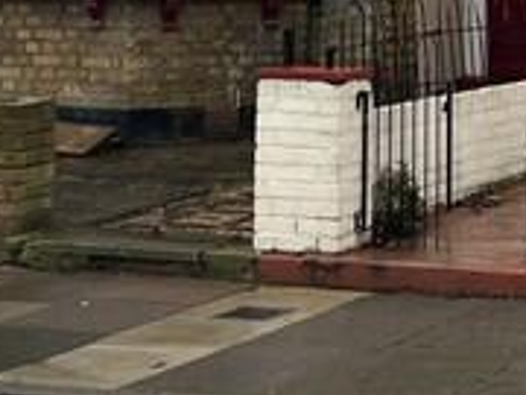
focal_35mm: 148
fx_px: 2249
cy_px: -565
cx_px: 541
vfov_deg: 9.0
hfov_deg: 13.1
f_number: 1.6
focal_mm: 5.1
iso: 40
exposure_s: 1/202
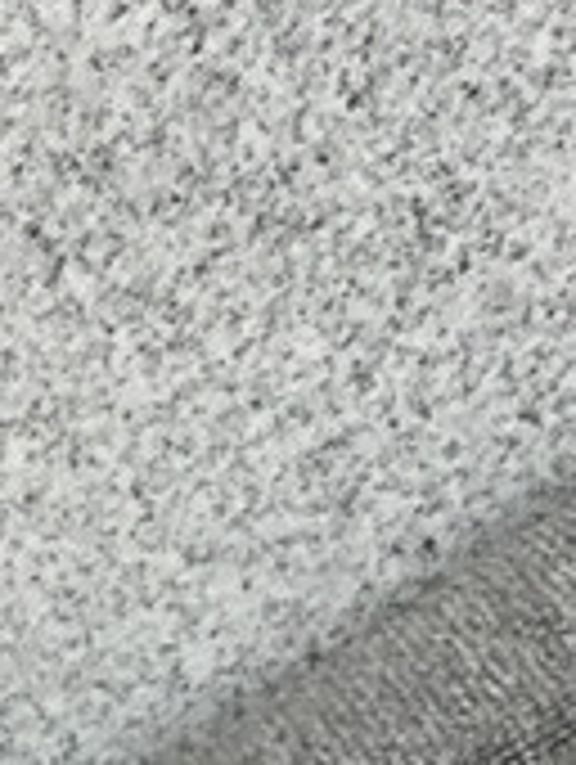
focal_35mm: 164
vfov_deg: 11.3
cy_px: 1280
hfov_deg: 8.8
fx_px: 3629
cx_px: -410
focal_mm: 3.3
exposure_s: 1/100
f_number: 2.4
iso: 40
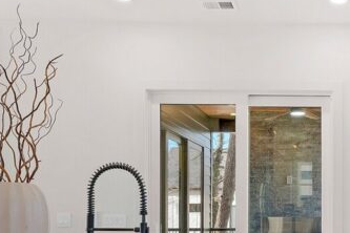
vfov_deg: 28.9
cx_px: 344
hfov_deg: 40.3
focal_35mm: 43
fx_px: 418
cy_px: 241
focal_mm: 14
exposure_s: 1/15
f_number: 8
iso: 250
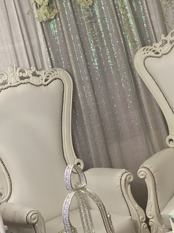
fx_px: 603
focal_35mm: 90
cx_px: 129
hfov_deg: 16.3
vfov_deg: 21.7
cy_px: 86
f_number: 2
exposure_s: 1/33
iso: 160
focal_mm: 6
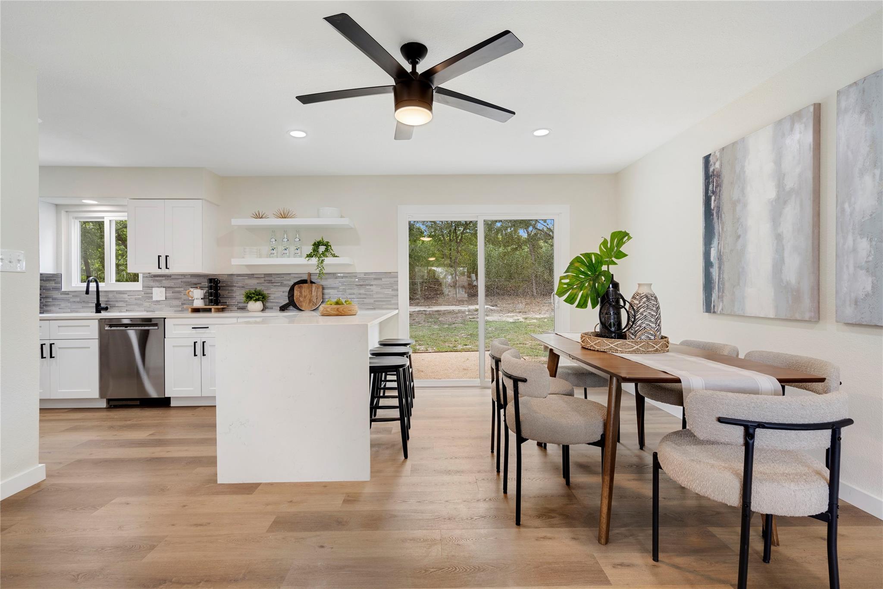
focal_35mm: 16
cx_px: 442
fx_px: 392
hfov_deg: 96.7
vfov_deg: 73.7
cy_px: 294
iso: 320
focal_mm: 16
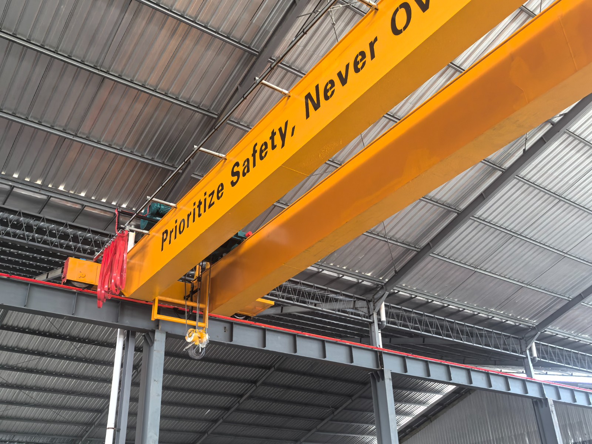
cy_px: 222
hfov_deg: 52.6
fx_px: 599
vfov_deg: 40.7
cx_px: 296
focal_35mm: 35
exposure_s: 1/100
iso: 160
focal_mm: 5.75
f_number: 2
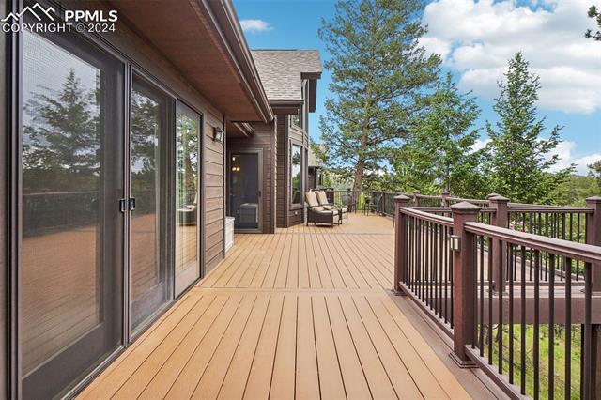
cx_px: 300
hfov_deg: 90.0
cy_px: 200
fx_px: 300
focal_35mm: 18
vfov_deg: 67.3
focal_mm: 12
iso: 100
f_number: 8
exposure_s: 1/30
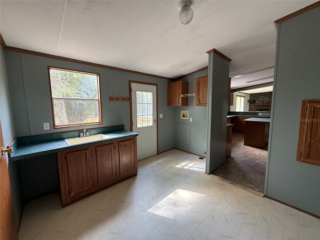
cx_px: 160
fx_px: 129
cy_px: 120
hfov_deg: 102.1
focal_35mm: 14
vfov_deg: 85.7
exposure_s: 1/99
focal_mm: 2.22
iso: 320
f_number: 2.2
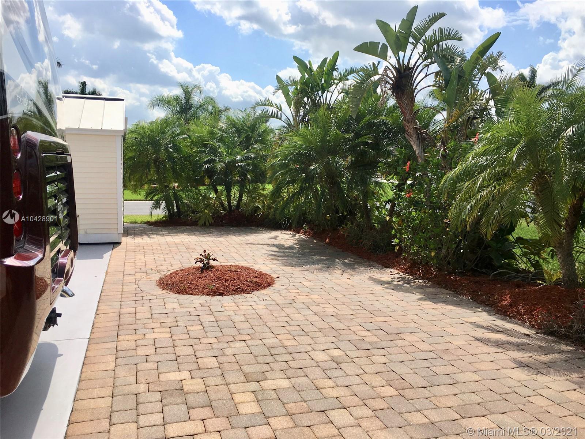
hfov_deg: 61.7
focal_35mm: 29
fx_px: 490
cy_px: 220
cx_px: 292
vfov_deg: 48.2
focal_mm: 4.15
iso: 25
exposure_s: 1/2198
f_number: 2.2
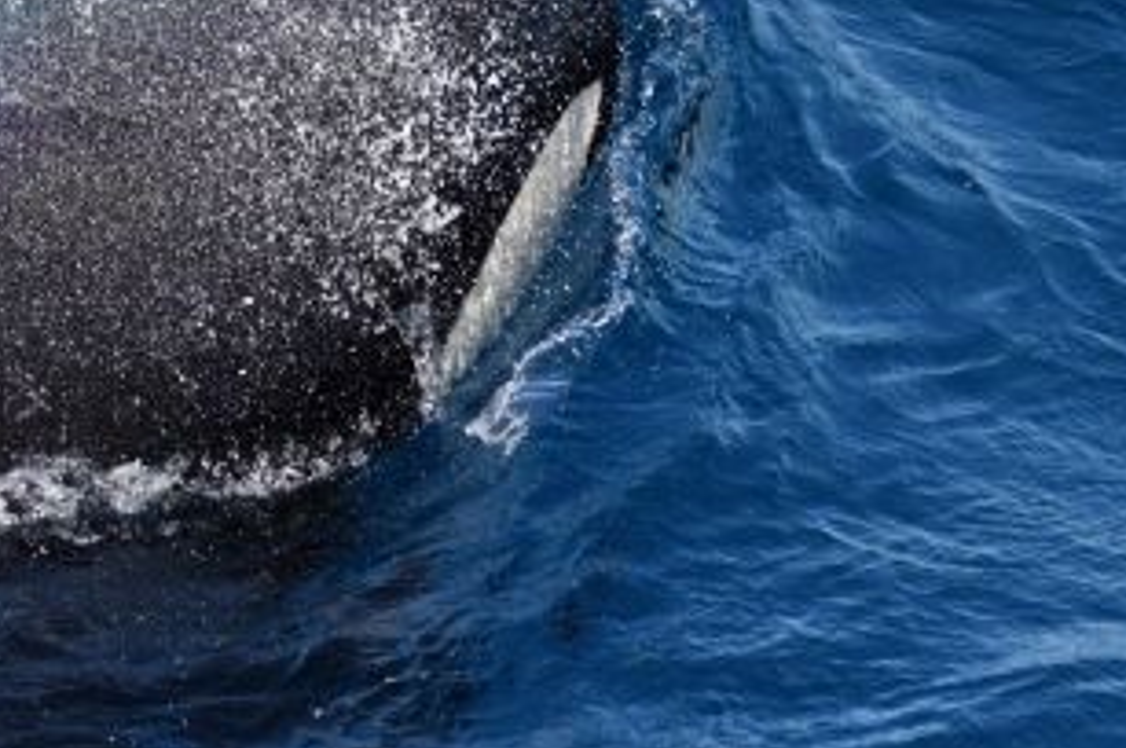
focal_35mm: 313
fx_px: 9779
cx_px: -73
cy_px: 405
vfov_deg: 4.4
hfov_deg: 6.6
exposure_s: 1/8000
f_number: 5
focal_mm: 120
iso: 1400
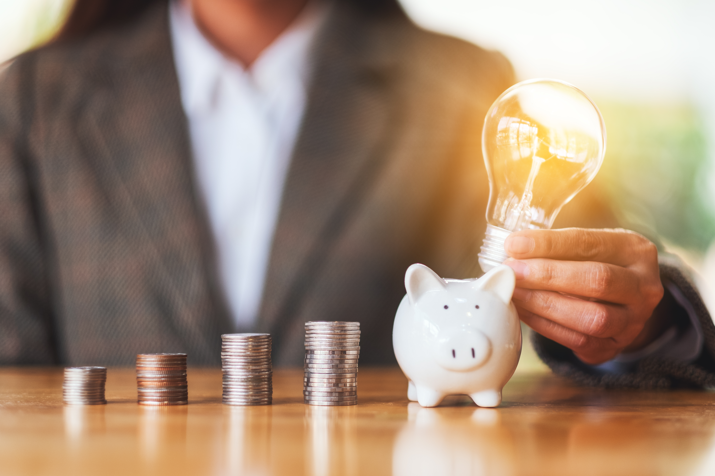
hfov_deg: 24.2
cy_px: 238
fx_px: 1668
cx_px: 358
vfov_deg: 16.3
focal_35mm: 84
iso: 200
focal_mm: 56
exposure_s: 1/280
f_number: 1.2
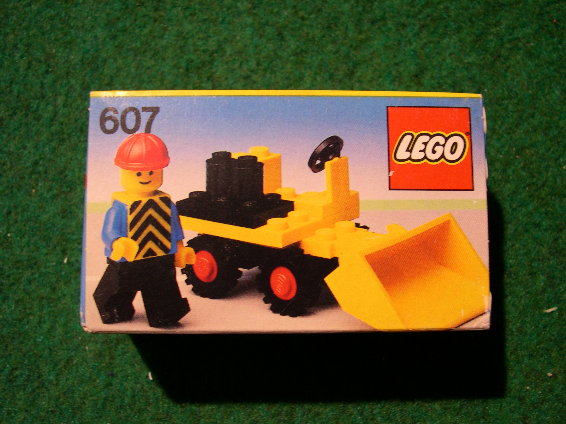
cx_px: 283
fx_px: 621
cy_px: 212
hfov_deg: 49.0
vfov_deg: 37.7
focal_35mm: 38
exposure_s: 1/7.1
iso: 100
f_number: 2.8
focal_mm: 8
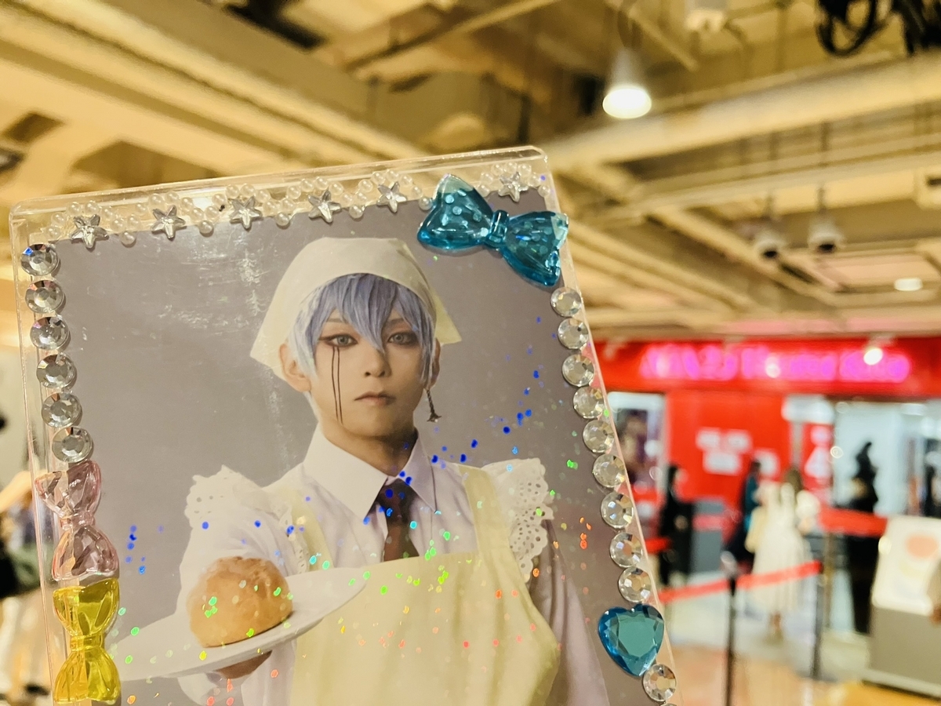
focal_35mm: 28
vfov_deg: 49.7
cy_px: 353
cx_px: 470
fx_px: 761
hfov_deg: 63.4
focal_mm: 3.99
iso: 250
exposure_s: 1/40
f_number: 1.8
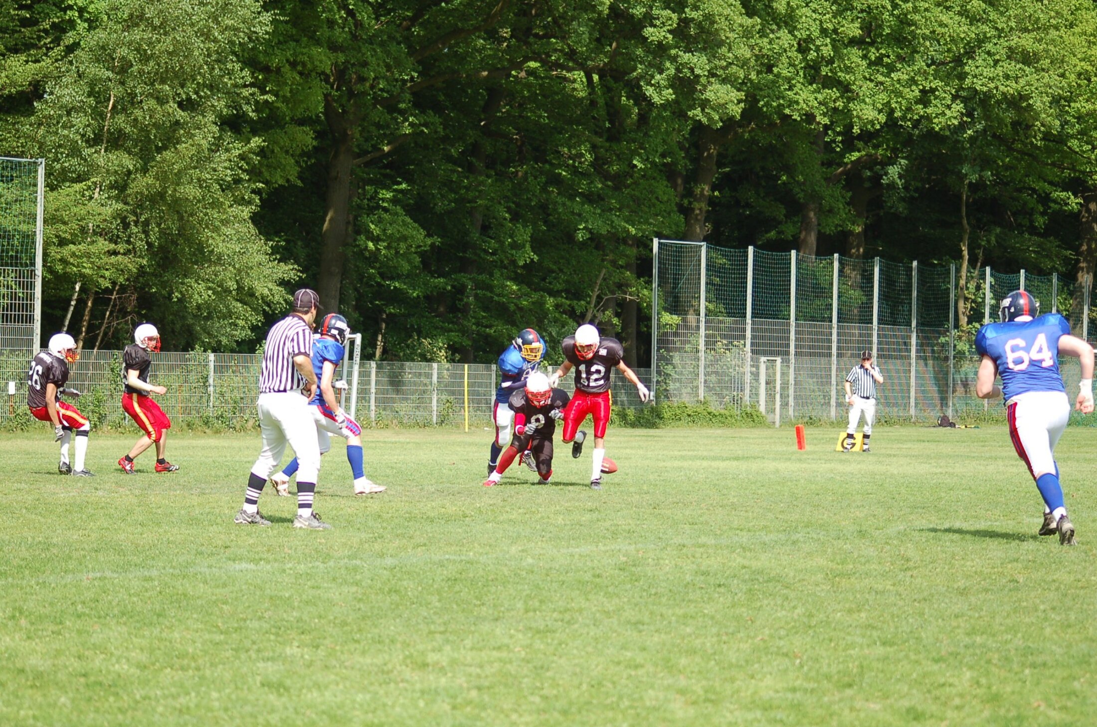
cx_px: 548
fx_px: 3194
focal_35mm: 105
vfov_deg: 13.0
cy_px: 364
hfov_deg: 19.5
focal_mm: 70
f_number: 4
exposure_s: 1/1000
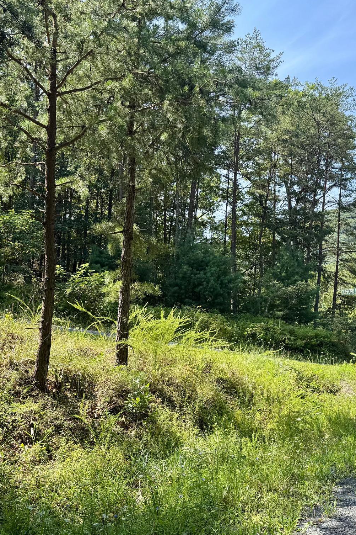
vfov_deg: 55.8
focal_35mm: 34
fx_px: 505
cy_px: 266
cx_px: 164
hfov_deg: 38.8
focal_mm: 6.76
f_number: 1.78
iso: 80
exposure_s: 1/1112
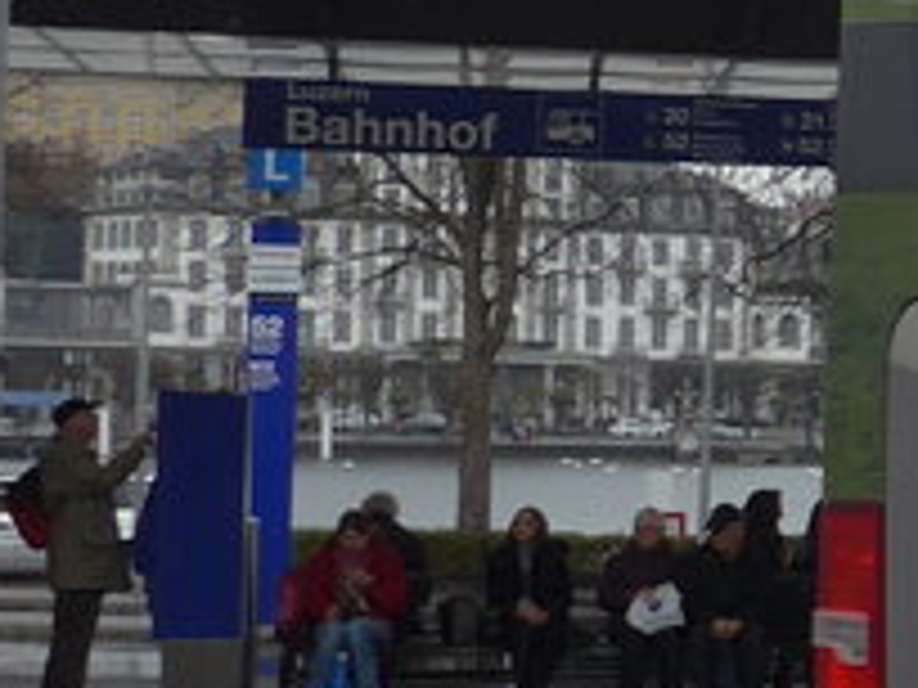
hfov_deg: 9.9
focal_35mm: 171
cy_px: 225
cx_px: 2313
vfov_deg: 8.7
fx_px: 4535
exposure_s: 1/200
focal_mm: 6
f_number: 2.8
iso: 80
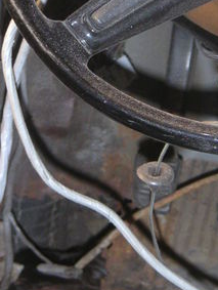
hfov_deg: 10.0
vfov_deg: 13.2
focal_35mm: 149
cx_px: 82
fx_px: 1248
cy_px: 203
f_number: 3.1
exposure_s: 1/60
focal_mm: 10.2
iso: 160
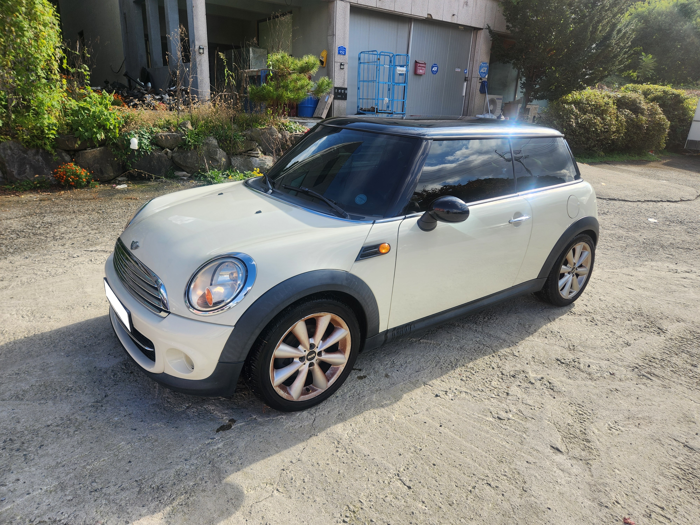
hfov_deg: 73.9
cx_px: 350
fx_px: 465
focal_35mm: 23
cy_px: 262
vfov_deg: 58.9
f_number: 1.8
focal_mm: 5.4
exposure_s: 1/742
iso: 20
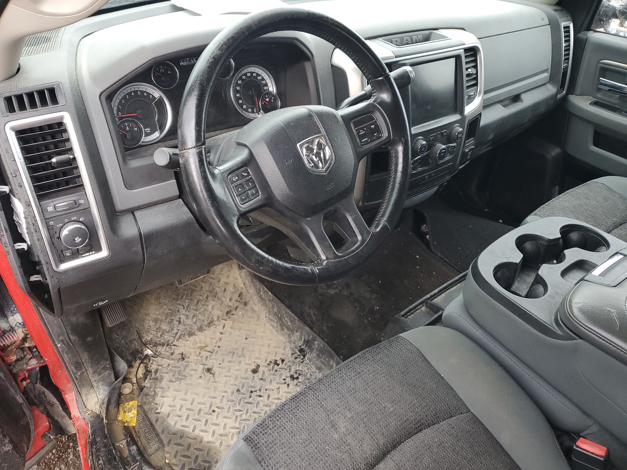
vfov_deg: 53.1
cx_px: 314
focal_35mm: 26
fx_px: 471
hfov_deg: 67.3
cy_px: 235
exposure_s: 1/120
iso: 78
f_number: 1.5
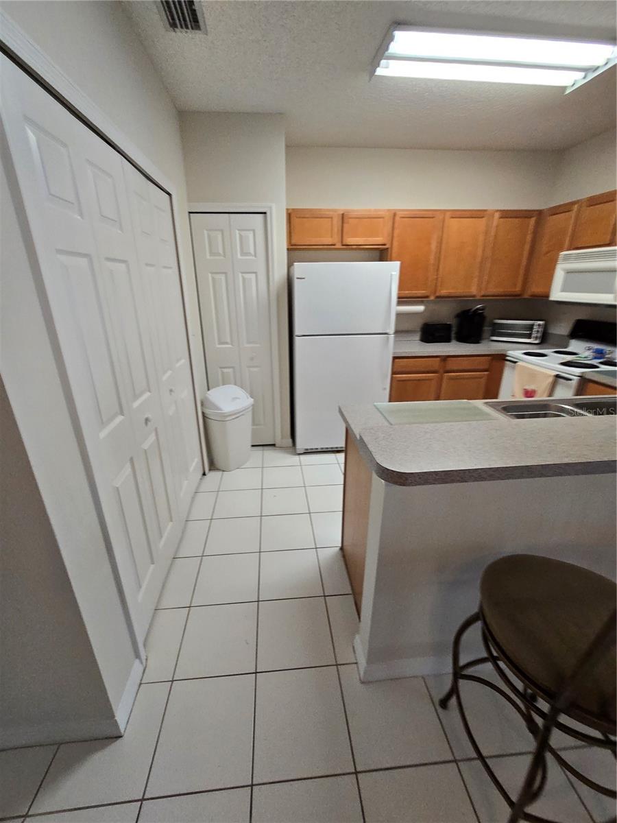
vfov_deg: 106.2
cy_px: 412
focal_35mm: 13
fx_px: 309
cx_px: 308
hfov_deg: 89.9
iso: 160
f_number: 2.2
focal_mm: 2.2
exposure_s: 1/60
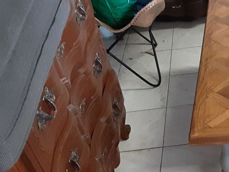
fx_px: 410
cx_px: 246
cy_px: 113
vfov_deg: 23.6
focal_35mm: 62
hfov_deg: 28.6
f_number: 1.9
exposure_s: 1/25
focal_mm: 2.9
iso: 400
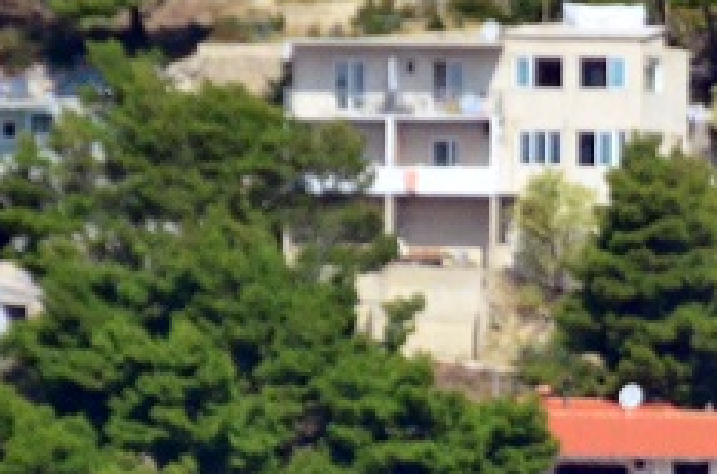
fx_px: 38355
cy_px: 970
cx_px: 1188
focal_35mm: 1931
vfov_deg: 0.7
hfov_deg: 1.1
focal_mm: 300
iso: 1800
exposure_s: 1/8000
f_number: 5.6
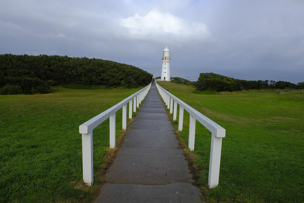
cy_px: 102
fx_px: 228
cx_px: 152
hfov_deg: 67.4
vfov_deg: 47.9
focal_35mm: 27
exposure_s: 1/220
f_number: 10
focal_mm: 18
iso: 200
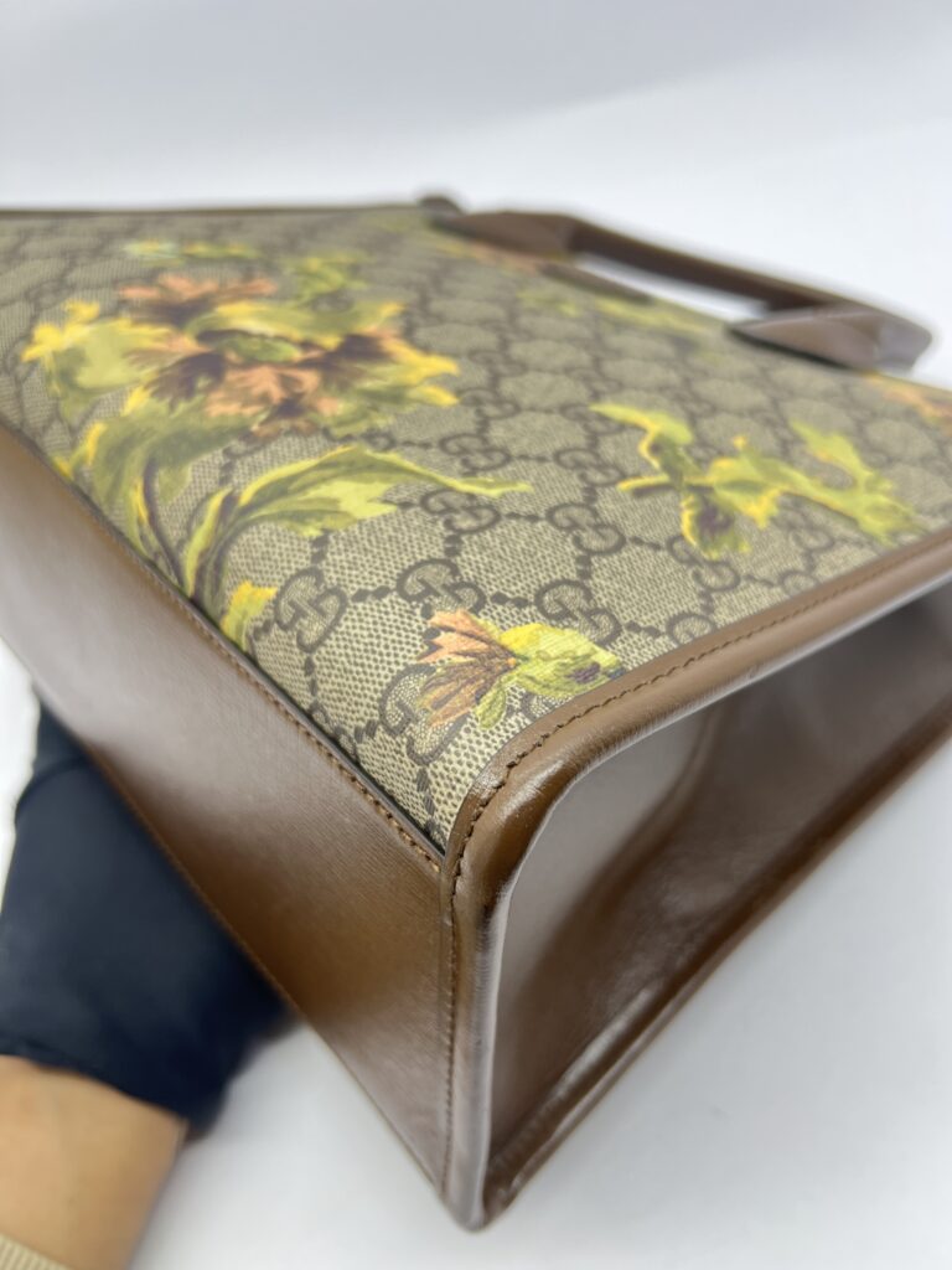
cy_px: 635
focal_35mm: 26
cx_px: 476
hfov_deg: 53.1
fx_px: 953
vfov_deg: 67.3
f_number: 1.5
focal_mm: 5.7
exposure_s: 1/100
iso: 80
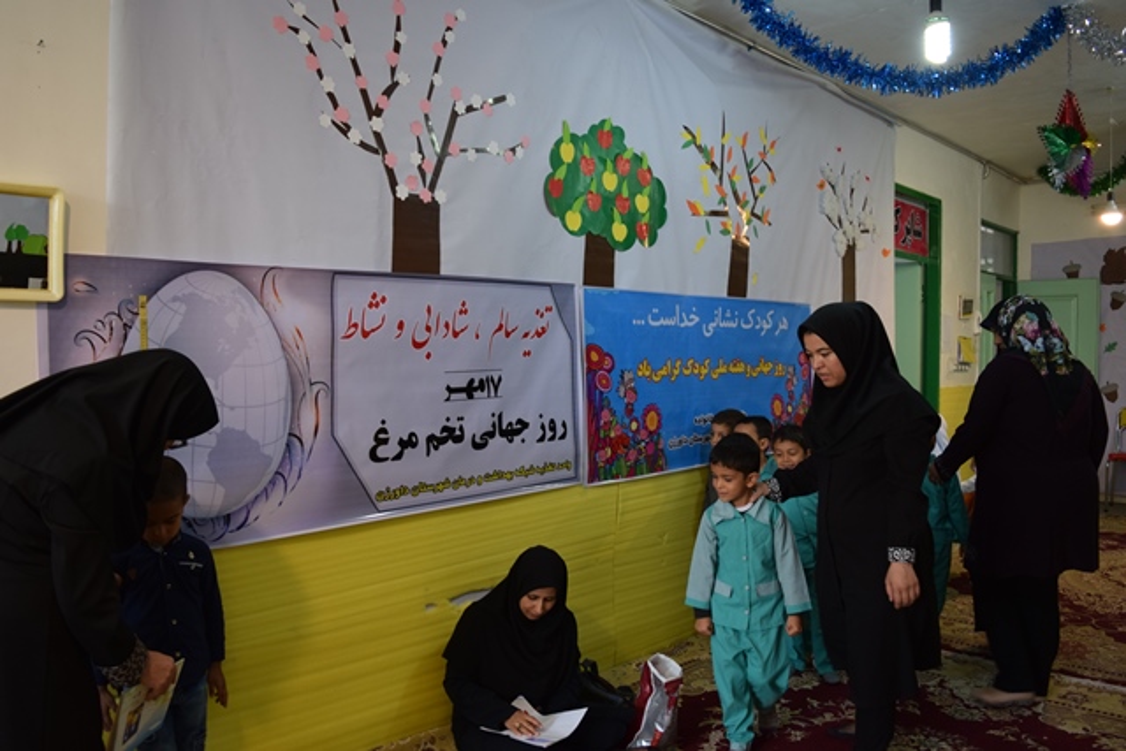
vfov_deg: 48.0
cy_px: 376
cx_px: 563
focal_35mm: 27
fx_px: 845
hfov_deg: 67.4
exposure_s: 1/60
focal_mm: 18
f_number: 4
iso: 450
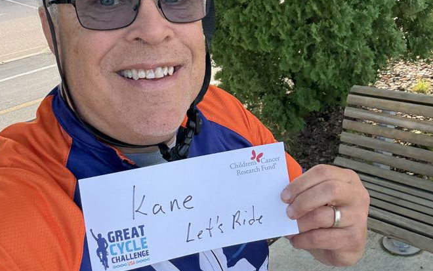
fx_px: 508
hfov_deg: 46.2
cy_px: 100
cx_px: 215
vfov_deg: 29.8
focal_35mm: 43
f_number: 1.9
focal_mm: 2.69
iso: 40
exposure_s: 1/121
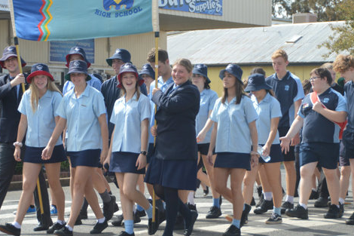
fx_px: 1317
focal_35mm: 134
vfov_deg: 10.2
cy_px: 90
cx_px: 173
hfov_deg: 15.3
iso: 180
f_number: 5.6
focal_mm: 70
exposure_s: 1/500
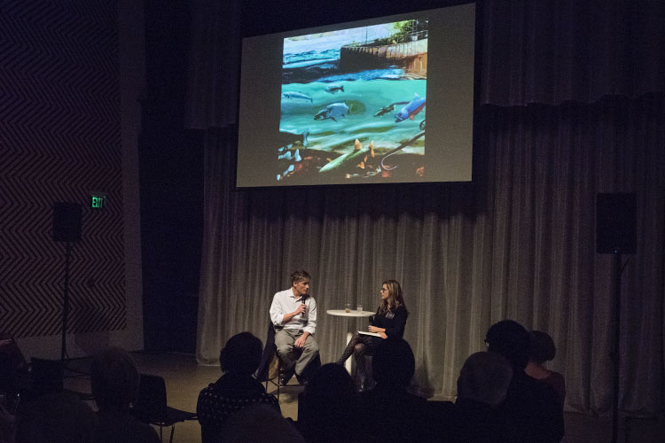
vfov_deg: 38.9
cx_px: 332
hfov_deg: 55.8
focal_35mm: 34
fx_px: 628
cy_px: 222
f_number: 6.3
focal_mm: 34
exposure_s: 1/640
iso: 12800
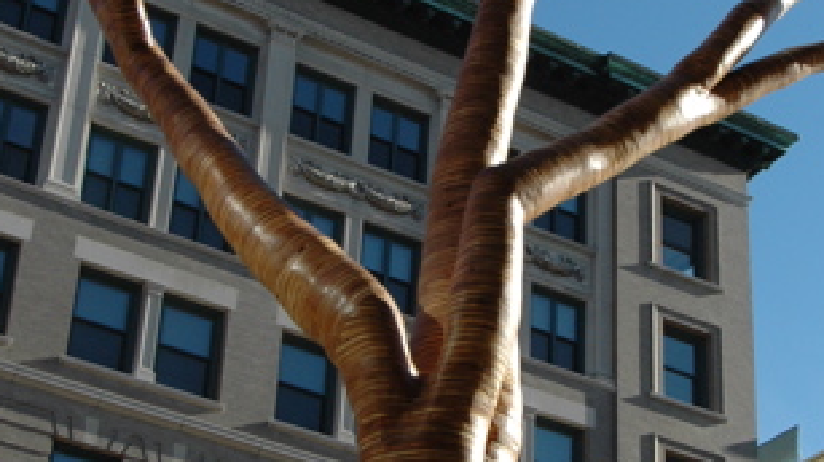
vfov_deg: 14.0
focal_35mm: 86
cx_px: 498
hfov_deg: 24.7
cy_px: 212
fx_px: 1877
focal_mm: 24
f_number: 9
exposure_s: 1/320
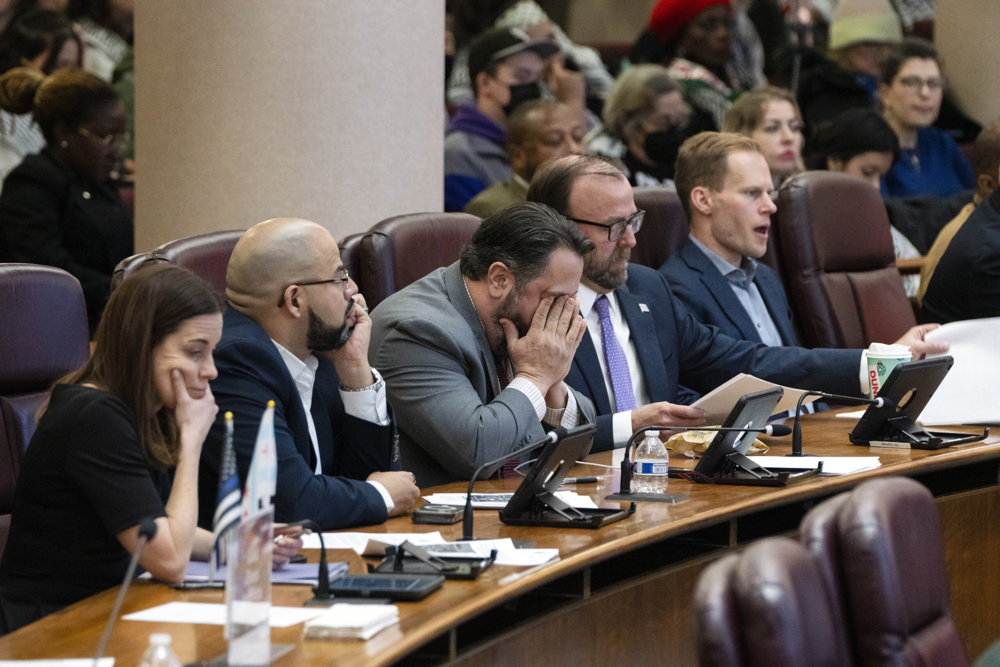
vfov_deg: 4.9
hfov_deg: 7.4
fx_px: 7778
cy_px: 334
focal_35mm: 280
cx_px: 500
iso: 10000
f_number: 5.6
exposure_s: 1/125
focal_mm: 280
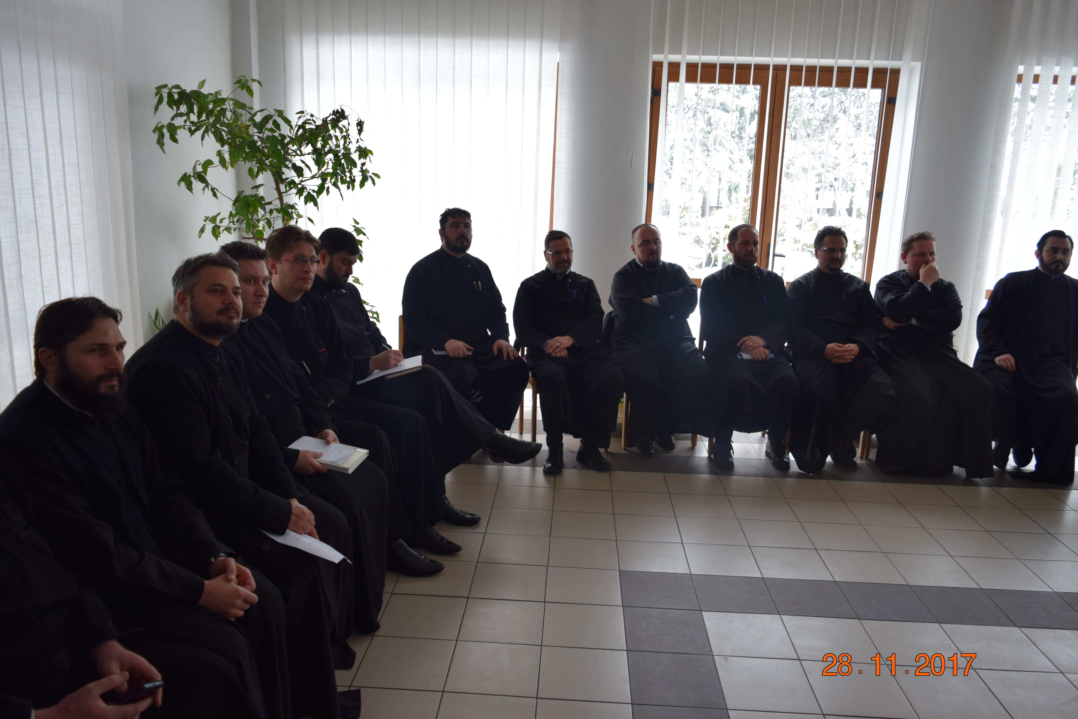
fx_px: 808
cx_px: 539
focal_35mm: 27
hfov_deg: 67.4
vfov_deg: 47.9
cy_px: 360
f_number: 4
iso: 400
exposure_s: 1/80
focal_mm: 18
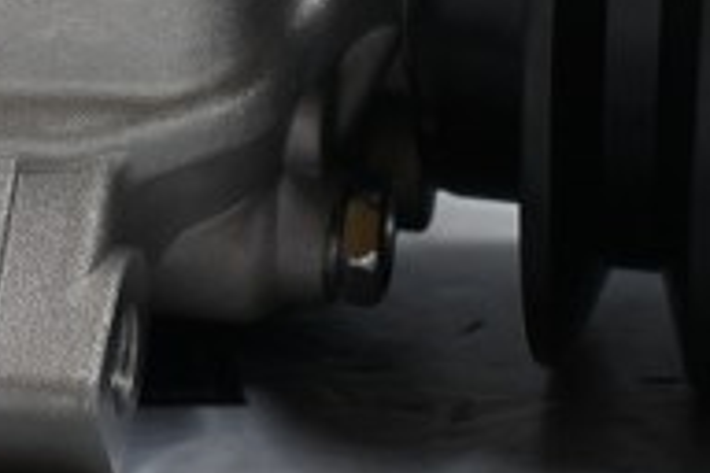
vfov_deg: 8.5
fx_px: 3078
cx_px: -52
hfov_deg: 12.9
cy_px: -338
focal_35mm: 156
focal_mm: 25
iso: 1000
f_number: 4.2
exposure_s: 1/125
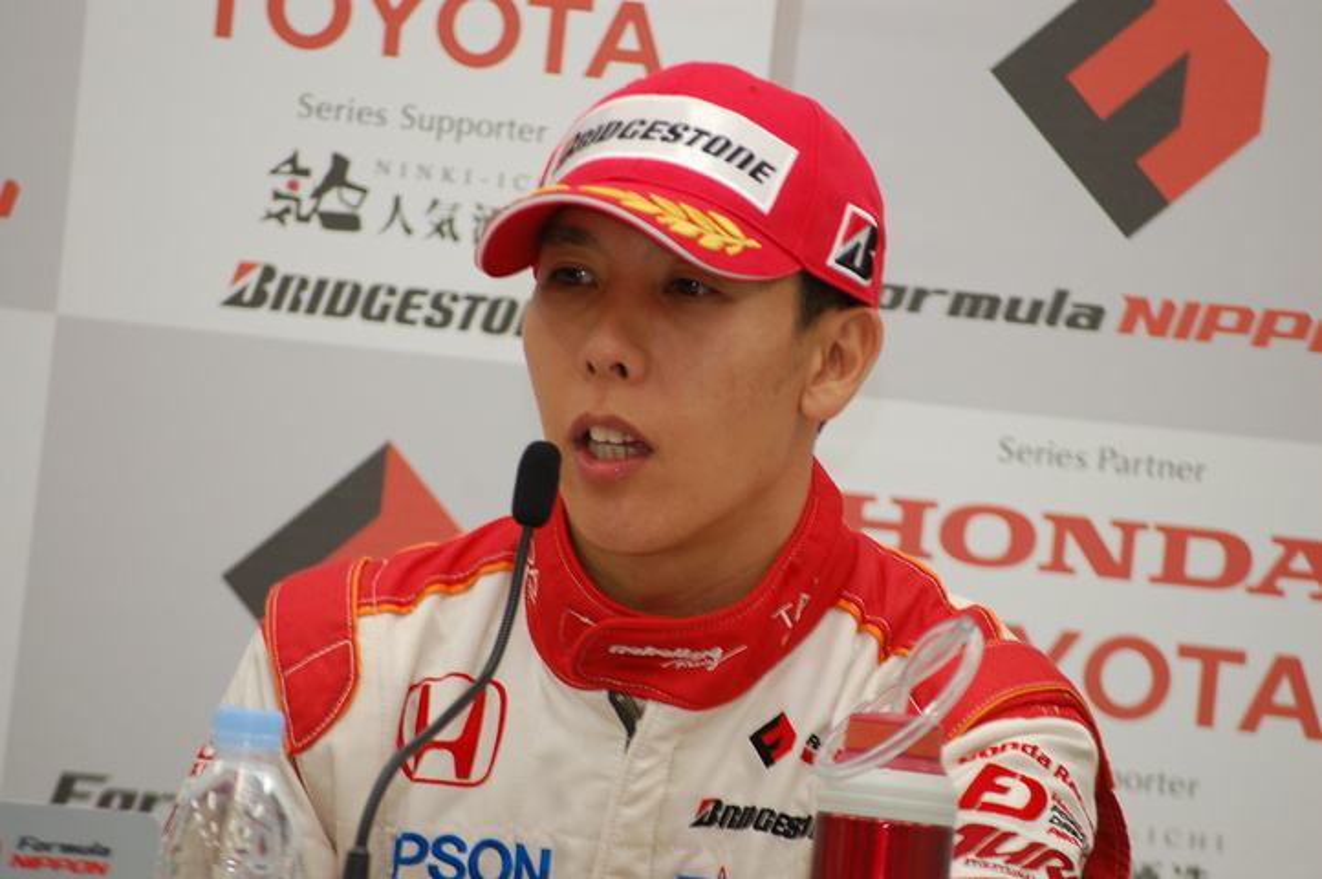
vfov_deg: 5.1
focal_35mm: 270
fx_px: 9906
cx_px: 661
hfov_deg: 7.6
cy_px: 440
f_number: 5.6
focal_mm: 180
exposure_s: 1/60
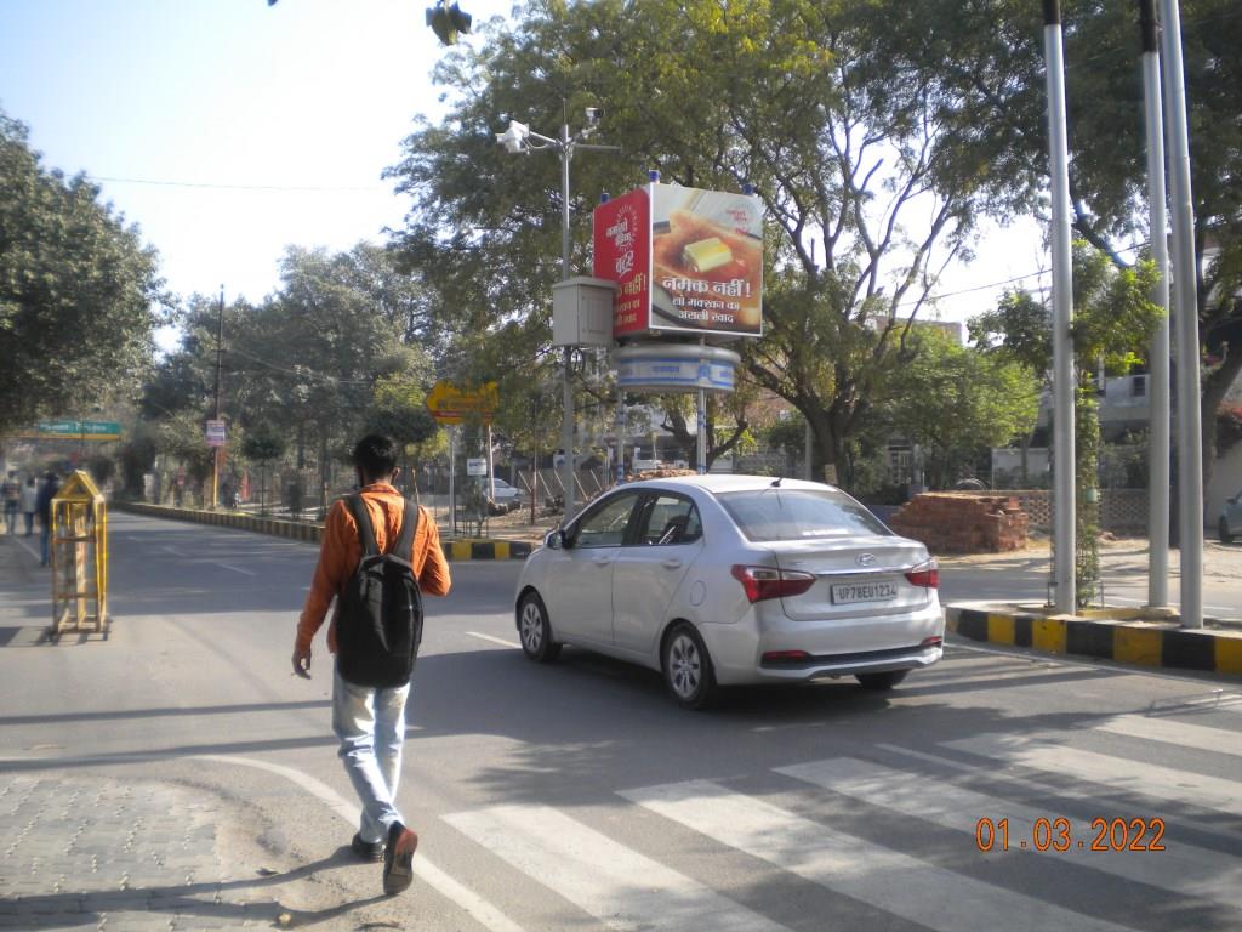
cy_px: 466
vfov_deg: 40.7
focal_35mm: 35
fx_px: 1256
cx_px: 621
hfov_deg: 52.6
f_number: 3.1
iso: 80
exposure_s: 1/457
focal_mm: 6.3
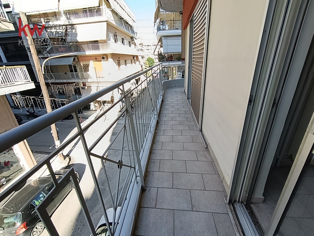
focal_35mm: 15
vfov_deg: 81.7
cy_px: 118
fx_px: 136
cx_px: 157
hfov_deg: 98.2
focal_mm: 1.65
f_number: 2.2
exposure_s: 1/123
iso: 50
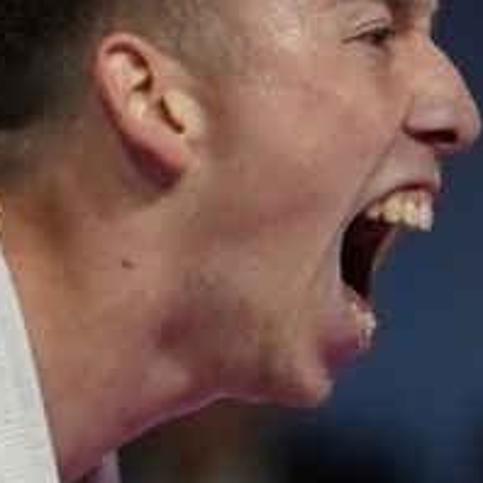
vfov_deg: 0.8
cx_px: -5
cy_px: 407
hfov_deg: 0.8
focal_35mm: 2229
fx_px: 35187
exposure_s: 1/1000
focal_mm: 192
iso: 1000
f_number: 2.8
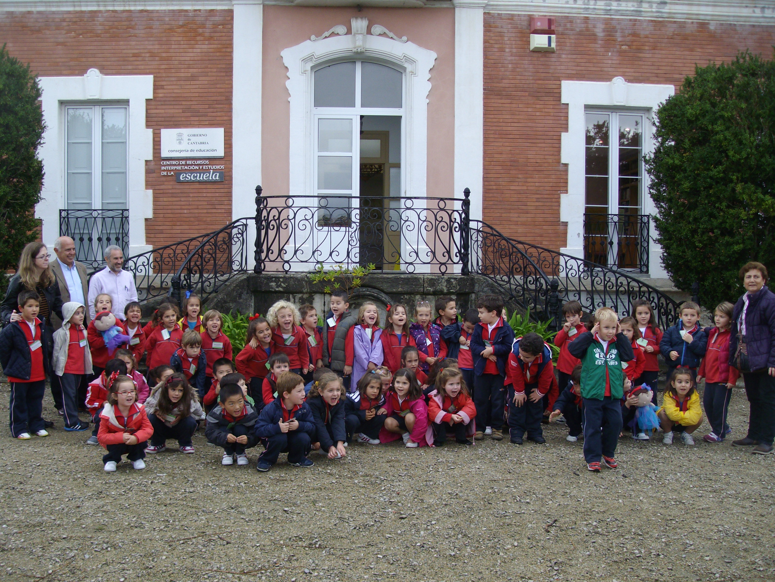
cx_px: 388
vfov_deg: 39.7
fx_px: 806
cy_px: 291
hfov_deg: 51.4
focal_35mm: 36
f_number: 2.7
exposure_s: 1/200
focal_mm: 6
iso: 80
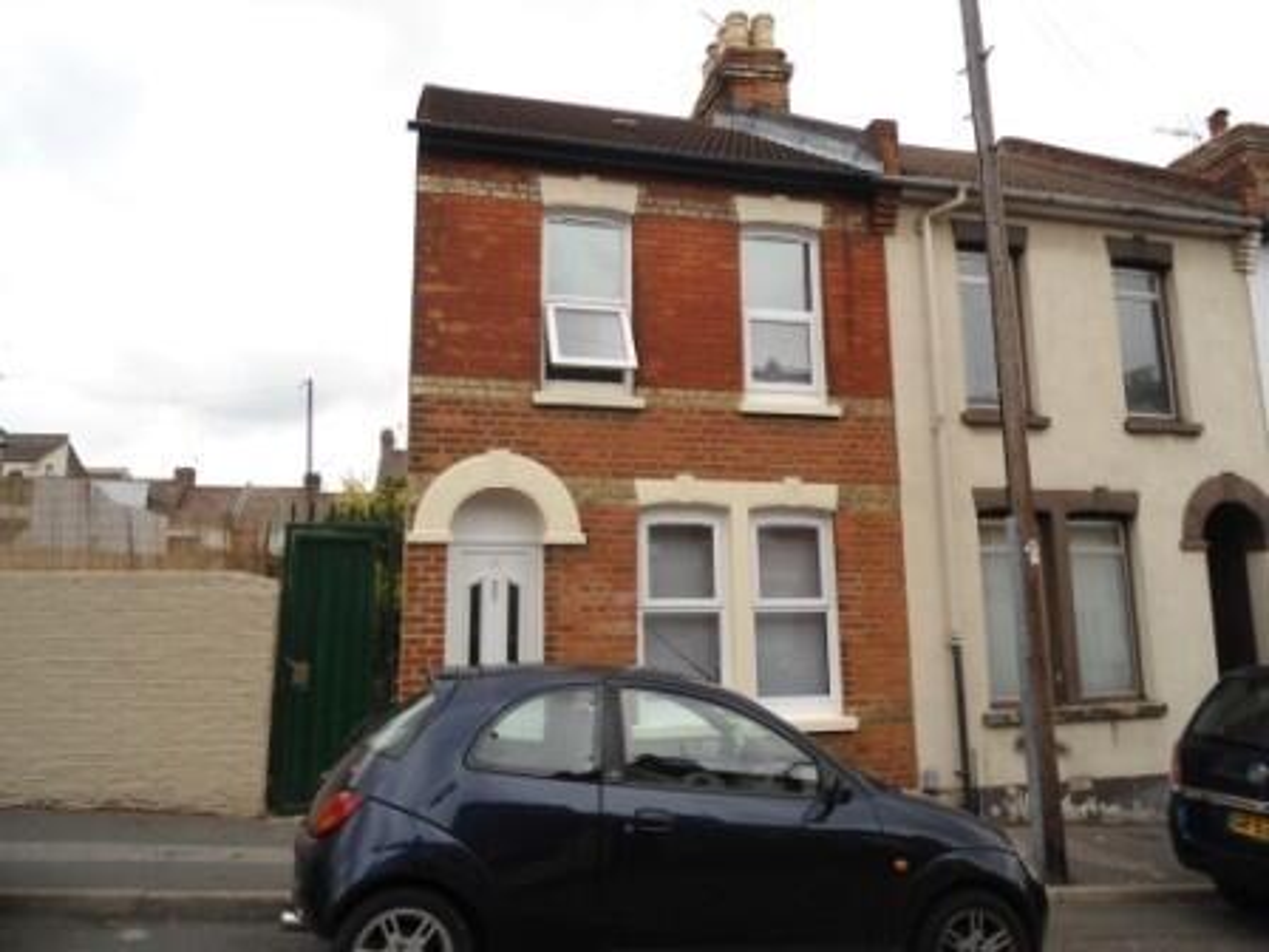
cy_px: 476
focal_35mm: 26
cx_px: 634
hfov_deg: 67.3
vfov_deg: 53.1
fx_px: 953
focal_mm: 4.7
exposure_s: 1/400
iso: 80
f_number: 2.8
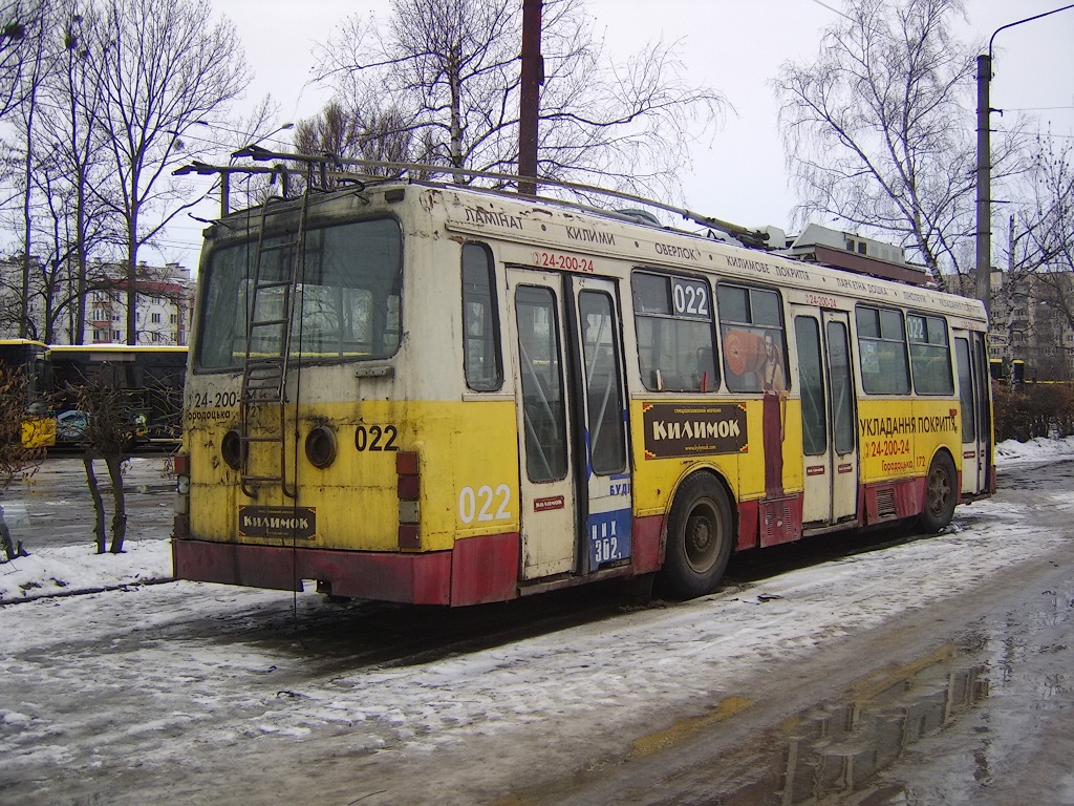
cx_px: 537
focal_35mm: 31
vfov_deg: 45.4
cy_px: 403
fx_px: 962
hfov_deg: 58.4
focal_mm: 8.13
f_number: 2.7
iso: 71
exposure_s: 1/54
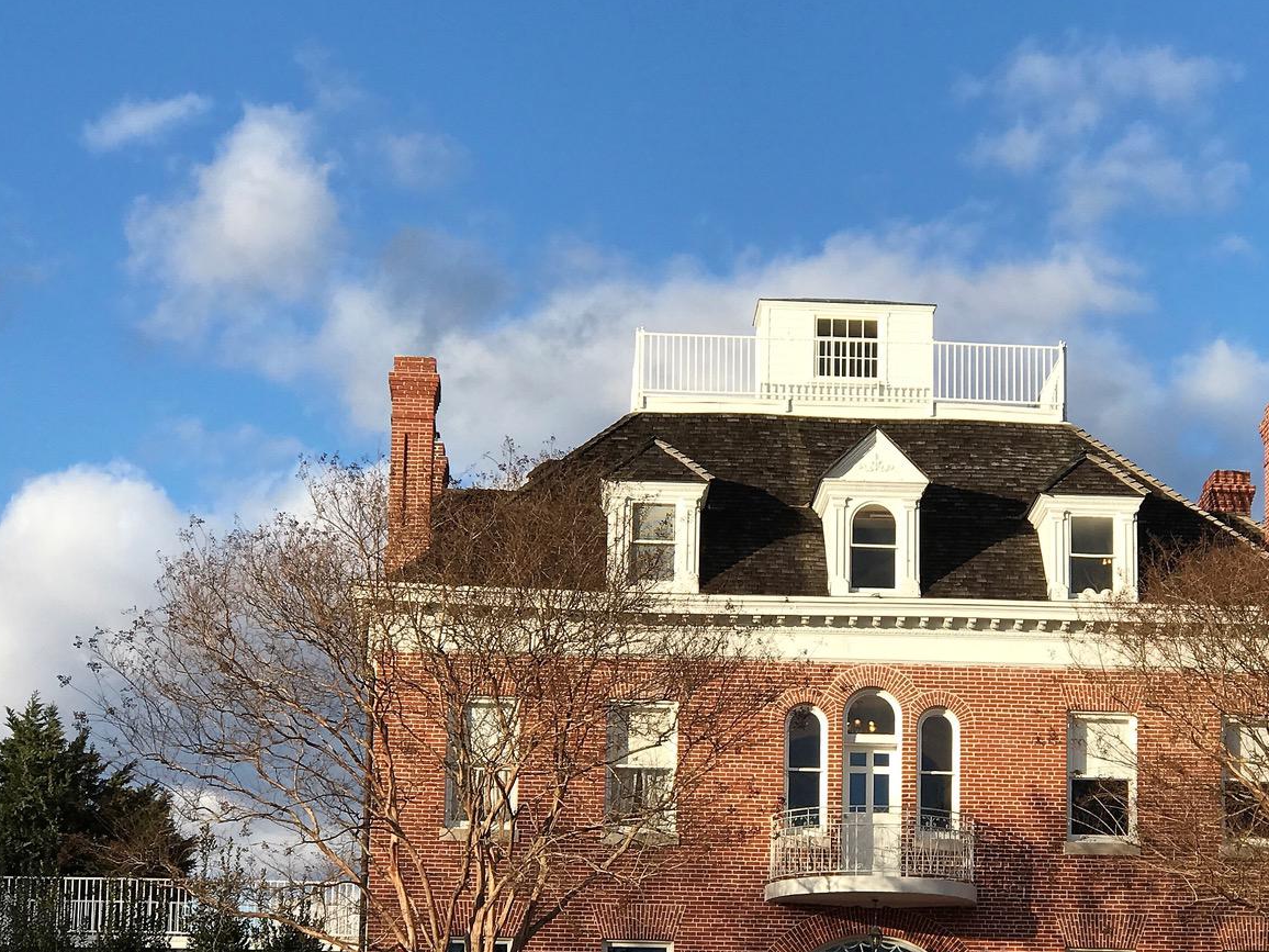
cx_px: 884
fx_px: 3703
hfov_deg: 19.4
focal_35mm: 101
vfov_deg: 14.6
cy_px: 626
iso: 20
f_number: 2.8
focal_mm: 6.6
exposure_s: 1/567
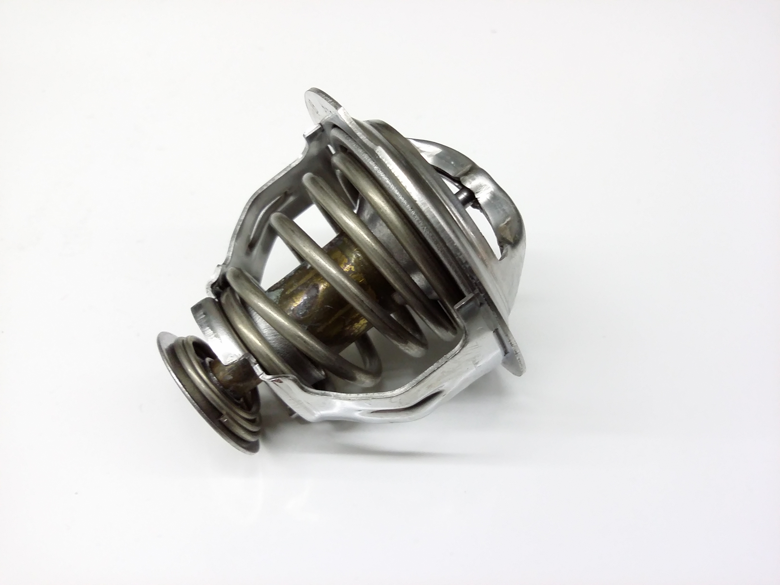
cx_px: 390
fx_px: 721
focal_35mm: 32
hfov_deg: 56.8
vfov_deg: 44.2
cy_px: 292
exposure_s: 1/15
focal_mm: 3.4
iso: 160
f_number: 2.4
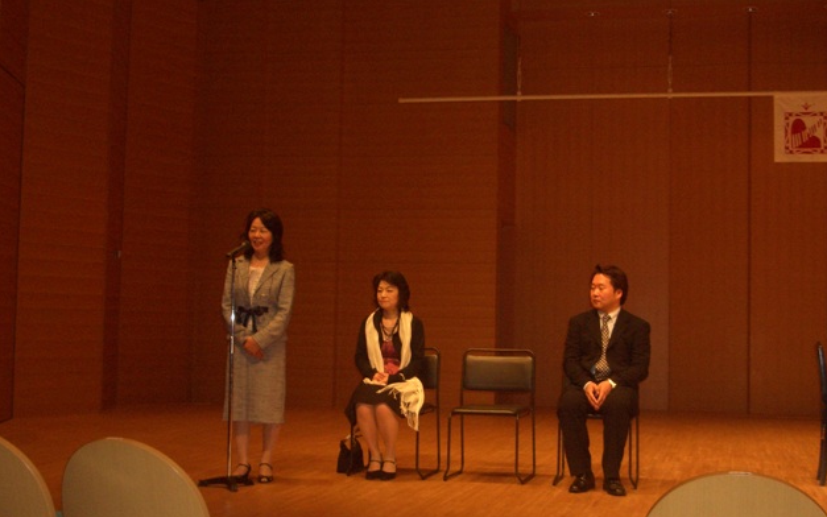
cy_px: 251
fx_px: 1195
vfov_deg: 24.4
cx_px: 419
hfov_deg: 38.2
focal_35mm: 53
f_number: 3.1
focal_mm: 8.2
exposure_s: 1/60
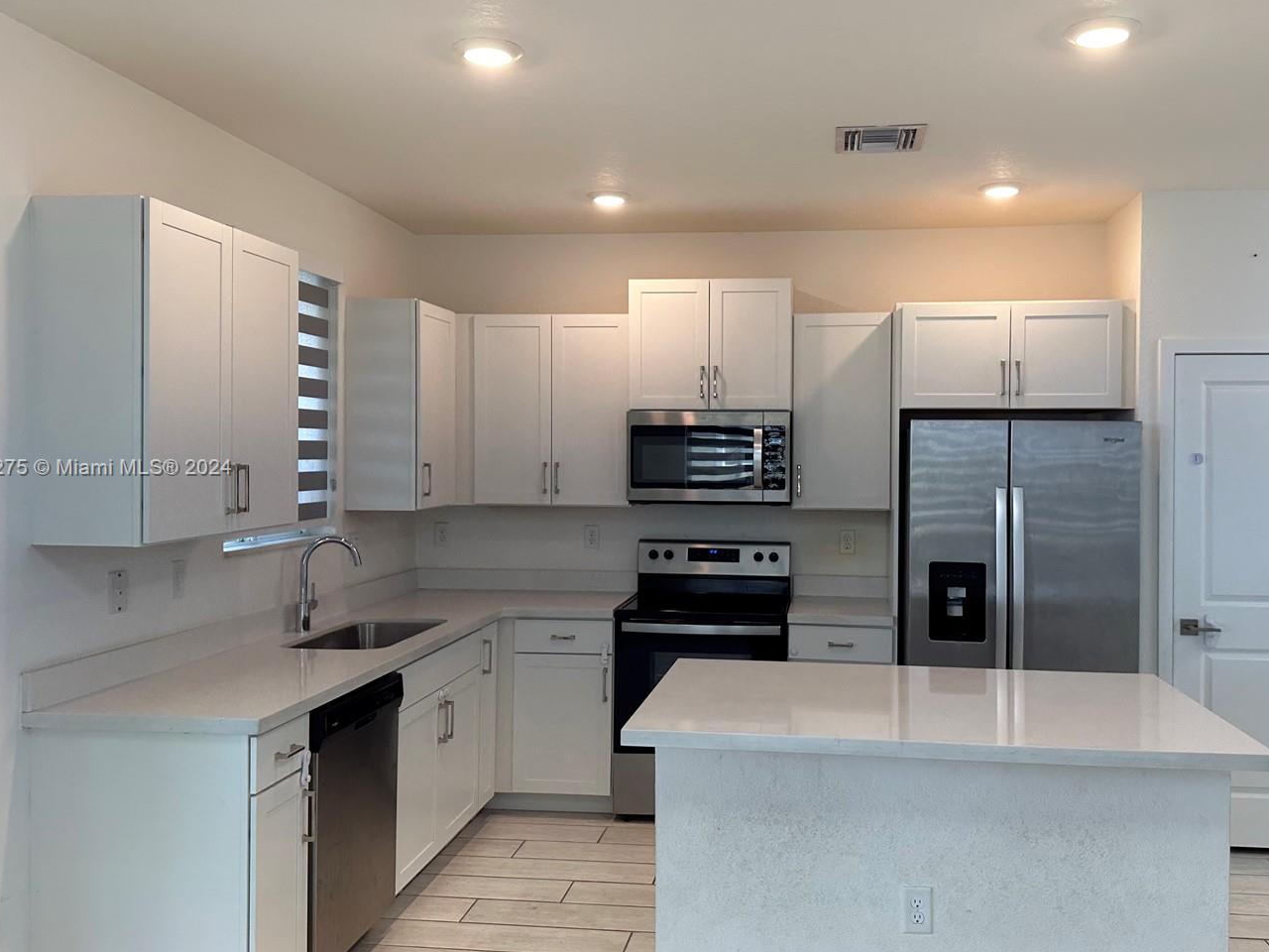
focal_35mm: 30
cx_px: 708
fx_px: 1100
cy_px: 469
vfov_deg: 46.8
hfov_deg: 59.8
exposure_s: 1/120
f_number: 1.78
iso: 125
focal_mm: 6.86
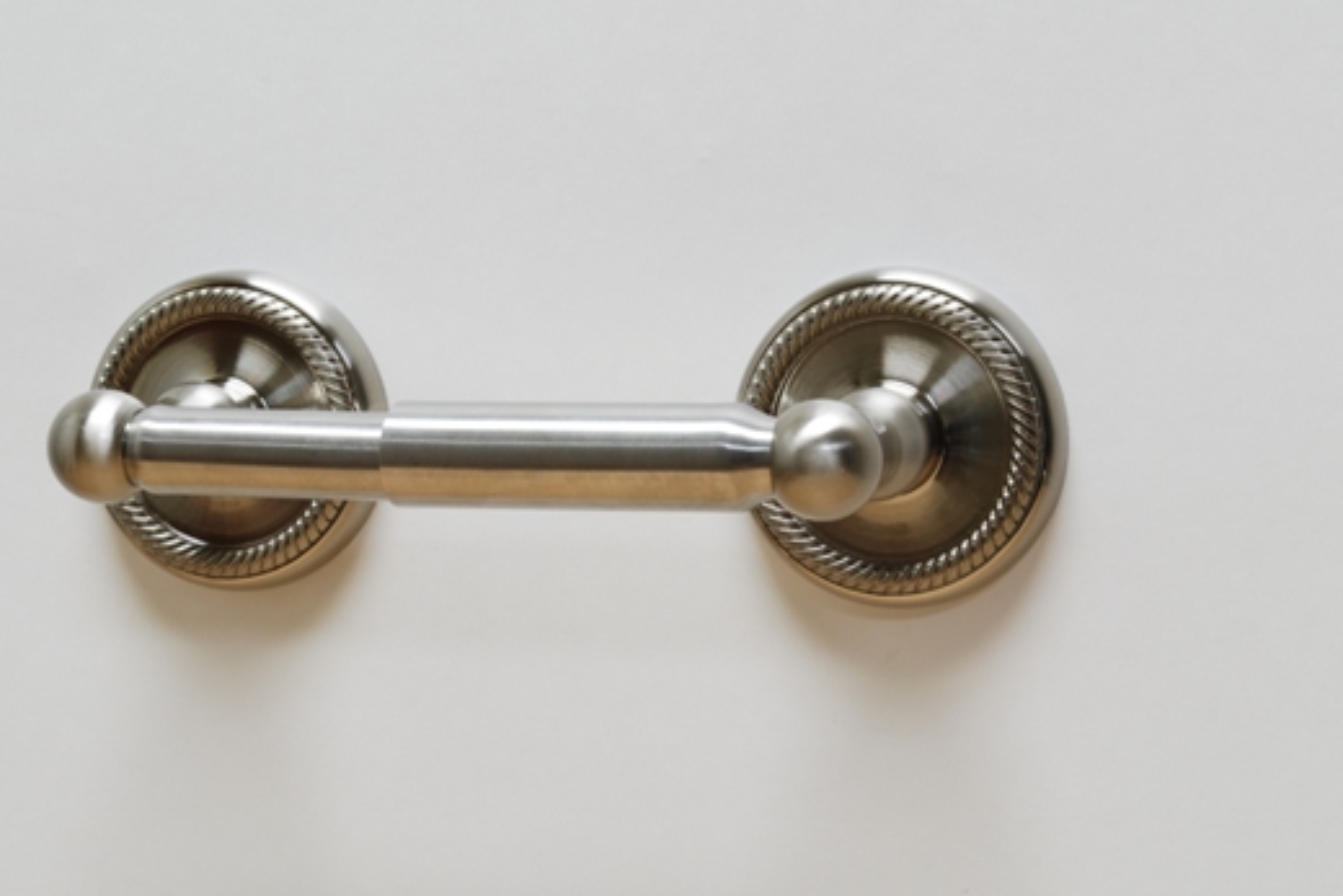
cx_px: 617
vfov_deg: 13.5
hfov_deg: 20.1
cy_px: 426
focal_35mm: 102
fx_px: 3792
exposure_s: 1.5
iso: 100
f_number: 18
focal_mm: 55
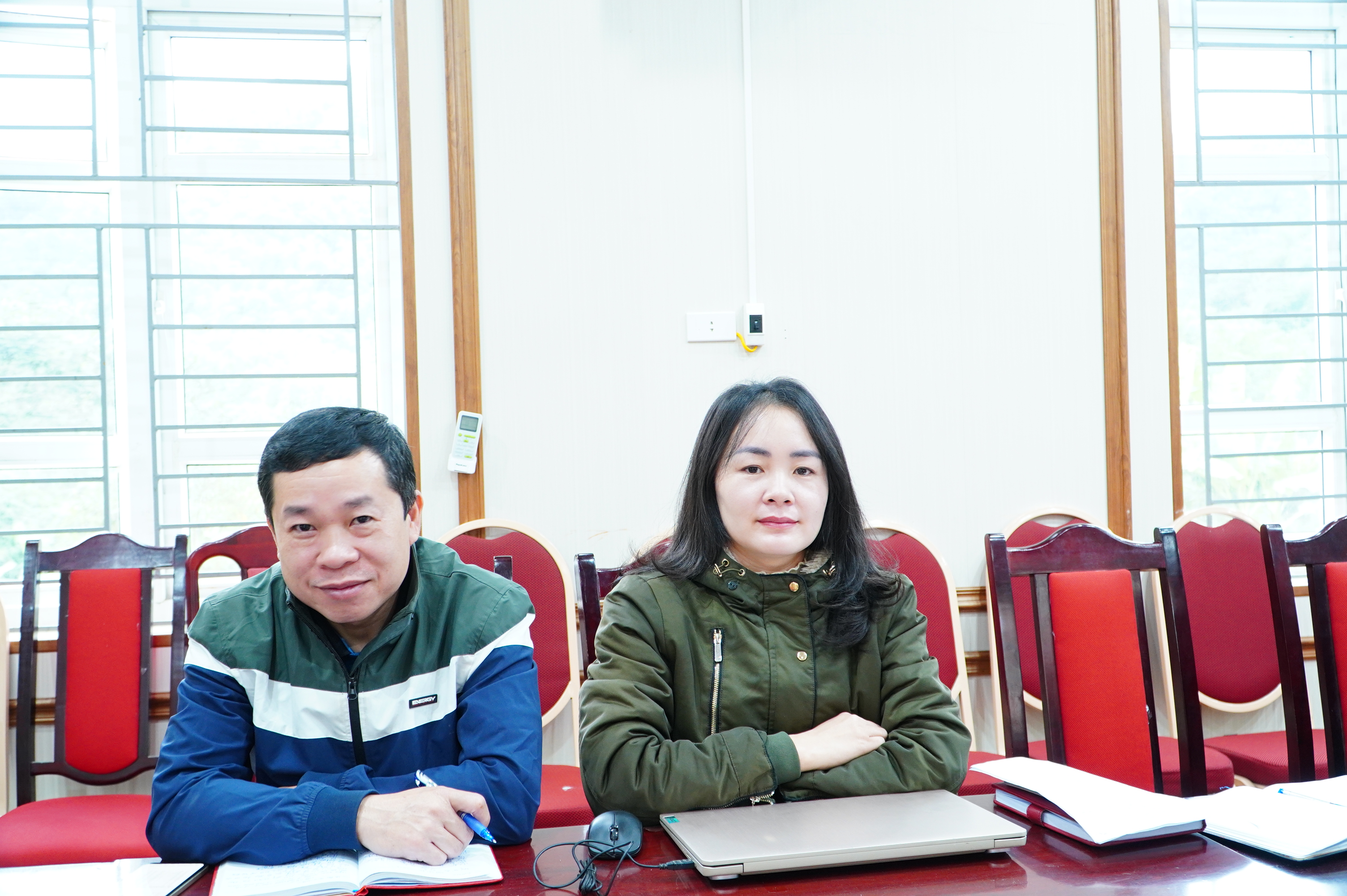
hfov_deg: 55.1
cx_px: 674
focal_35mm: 34
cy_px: 448
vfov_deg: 38.3
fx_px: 1290
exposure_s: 1/20
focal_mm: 23
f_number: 4
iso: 1000
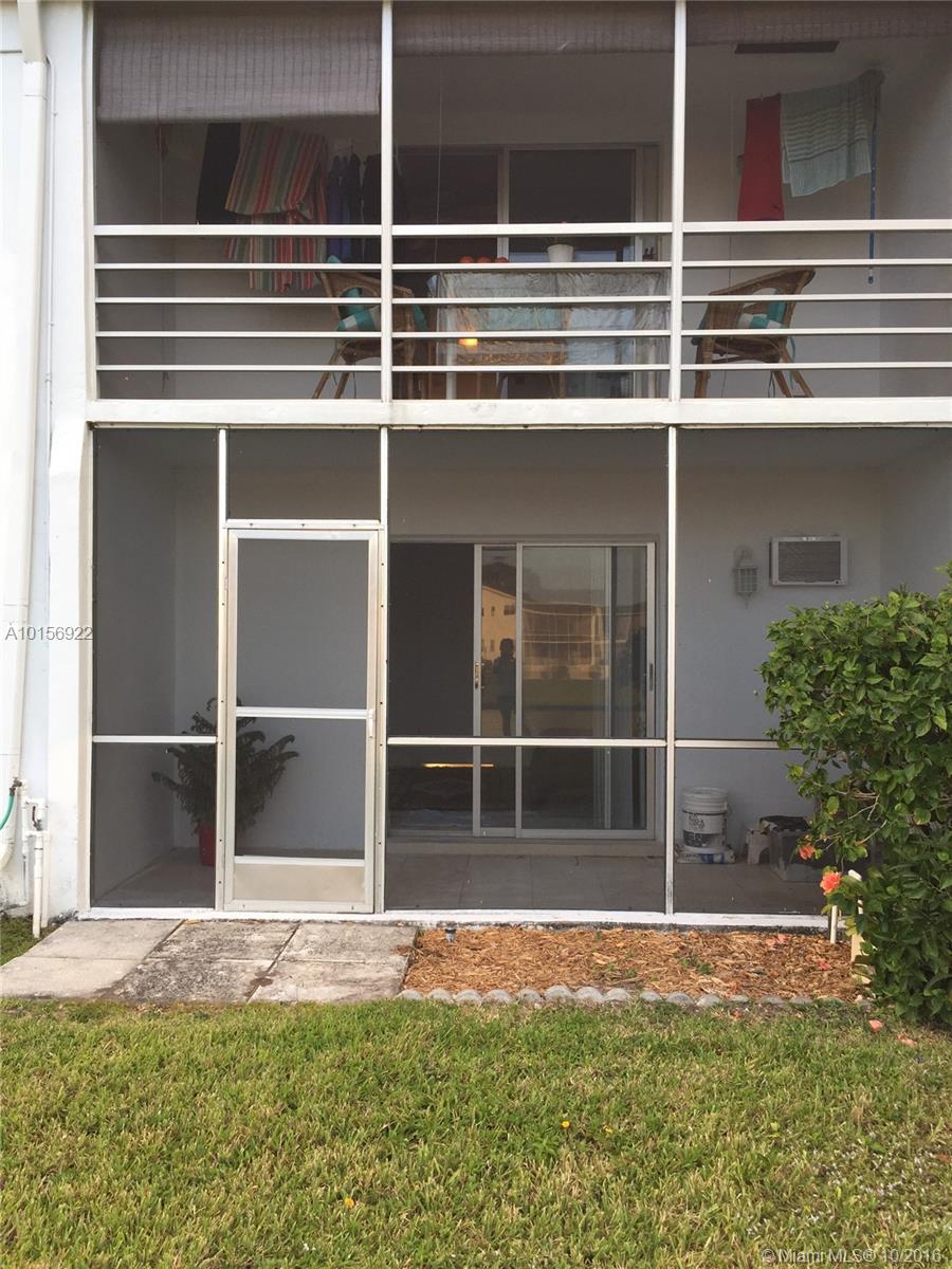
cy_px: 634
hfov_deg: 48.2
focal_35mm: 29
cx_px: 476
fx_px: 1063
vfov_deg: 61.7
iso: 32
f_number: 2.2
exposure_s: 1/128
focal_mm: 4.15
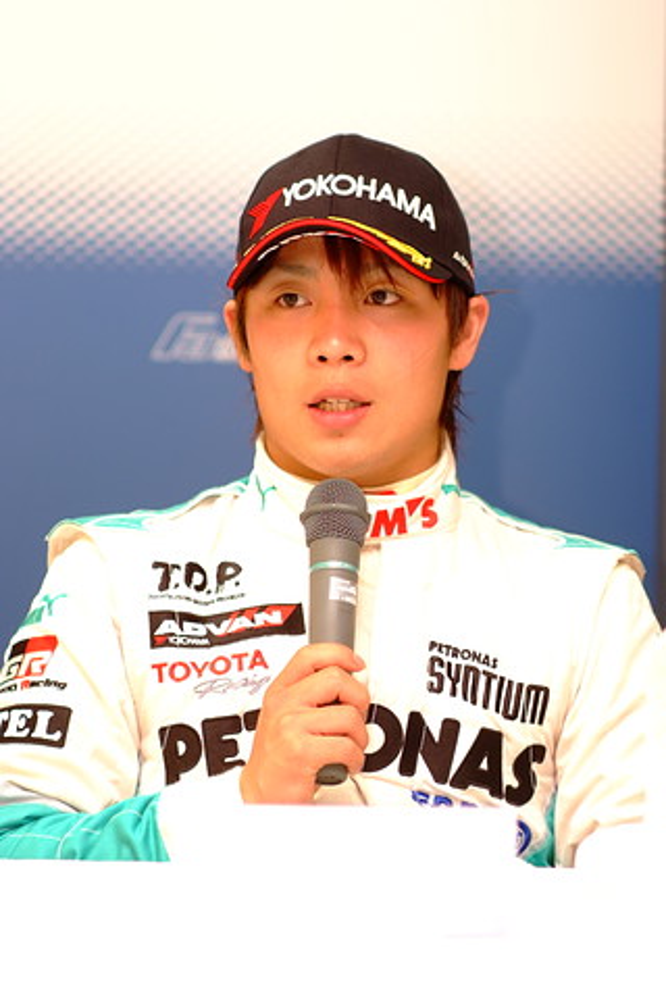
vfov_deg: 13.0
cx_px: 333
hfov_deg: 8.7
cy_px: 500
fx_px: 4384
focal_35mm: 158
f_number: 2.8
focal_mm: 105
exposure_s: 1/125
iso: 400
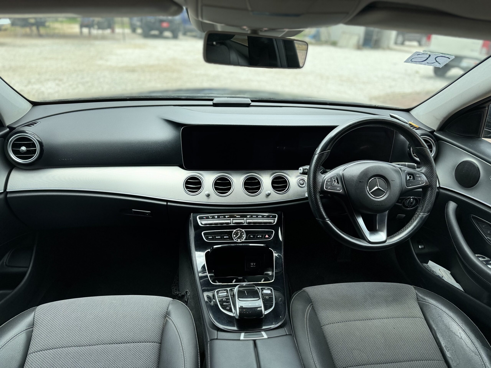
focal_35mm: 24
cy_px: 184
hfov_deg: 71.6
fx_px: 340
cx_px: 246
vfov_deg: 56.8
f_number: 1.78
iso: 80
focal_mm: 6.86
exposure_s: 1/1193
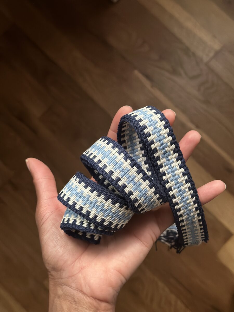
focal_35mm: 48
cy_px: 156
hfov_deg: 30.3
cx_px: 117
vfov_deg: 39.7
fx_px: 433
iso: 800
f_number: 1.78
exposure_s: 1/37
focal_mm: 6.86
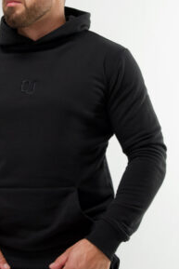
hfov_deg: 19.3
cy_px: 105
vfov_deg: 28.7
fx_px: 521
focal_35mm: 70
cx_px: 42
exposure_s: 1/160
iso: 500
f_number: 4
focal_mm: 30
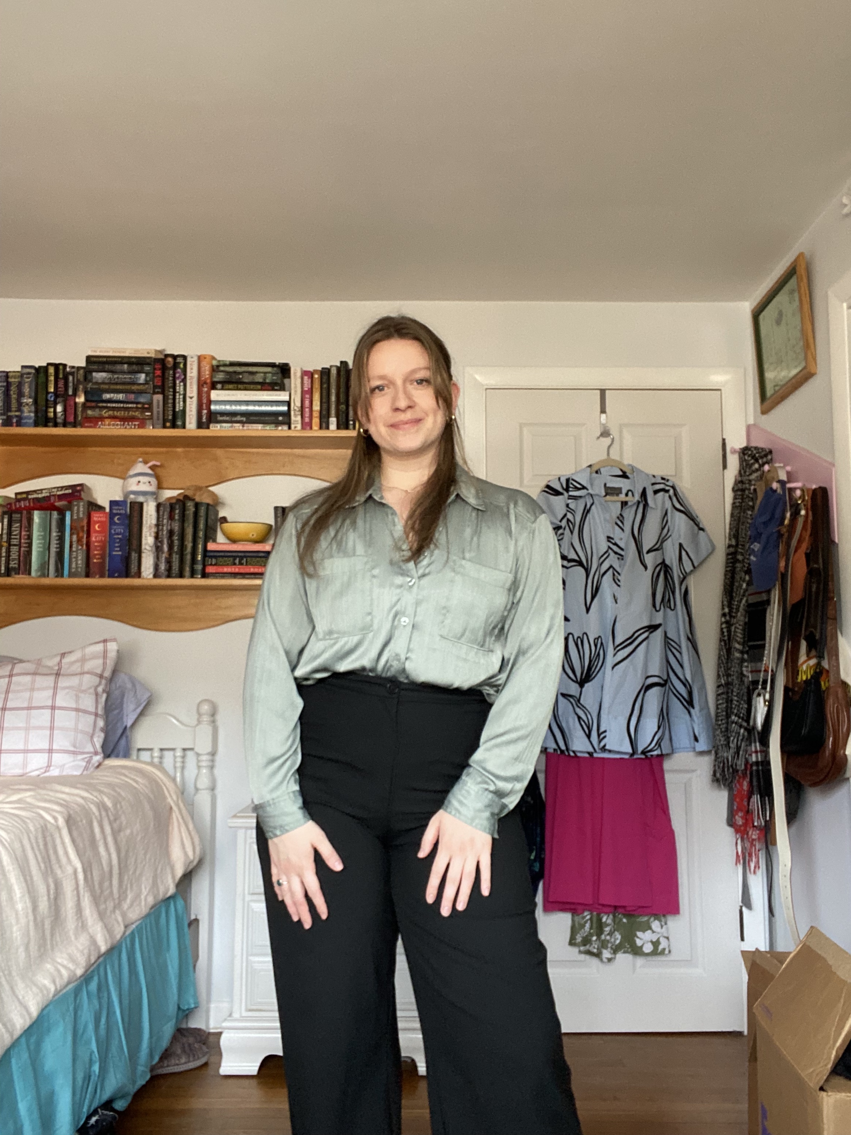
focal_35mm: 30
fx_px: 983
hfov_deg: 46.8
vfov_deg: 60.0
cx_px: 426
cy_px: 568
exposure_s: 1/60
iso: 320
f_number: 2.2
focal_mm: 2.71
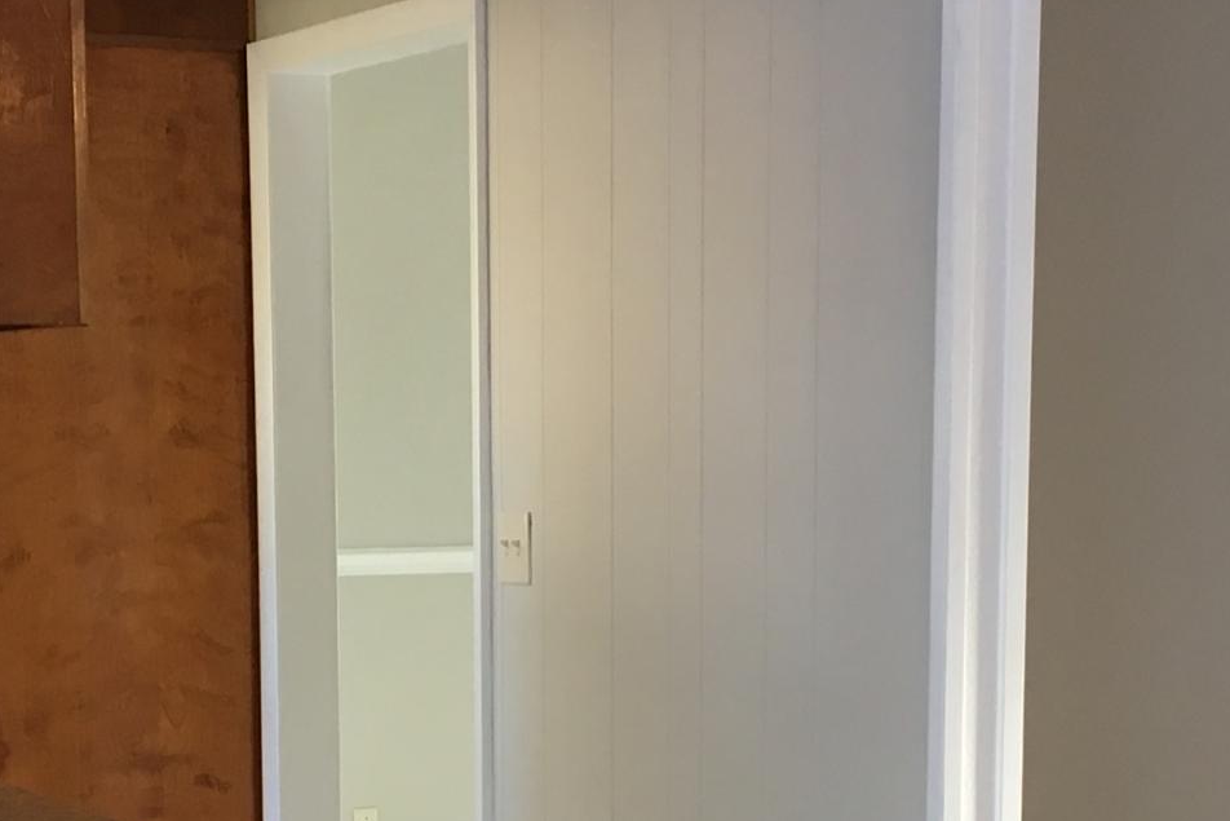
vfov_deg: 14.1
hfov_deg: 21.5
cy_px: 864
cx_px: 607
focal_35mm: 95
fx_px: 3246
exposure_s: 1/30
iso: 64
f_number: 2.2
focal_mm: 4.15
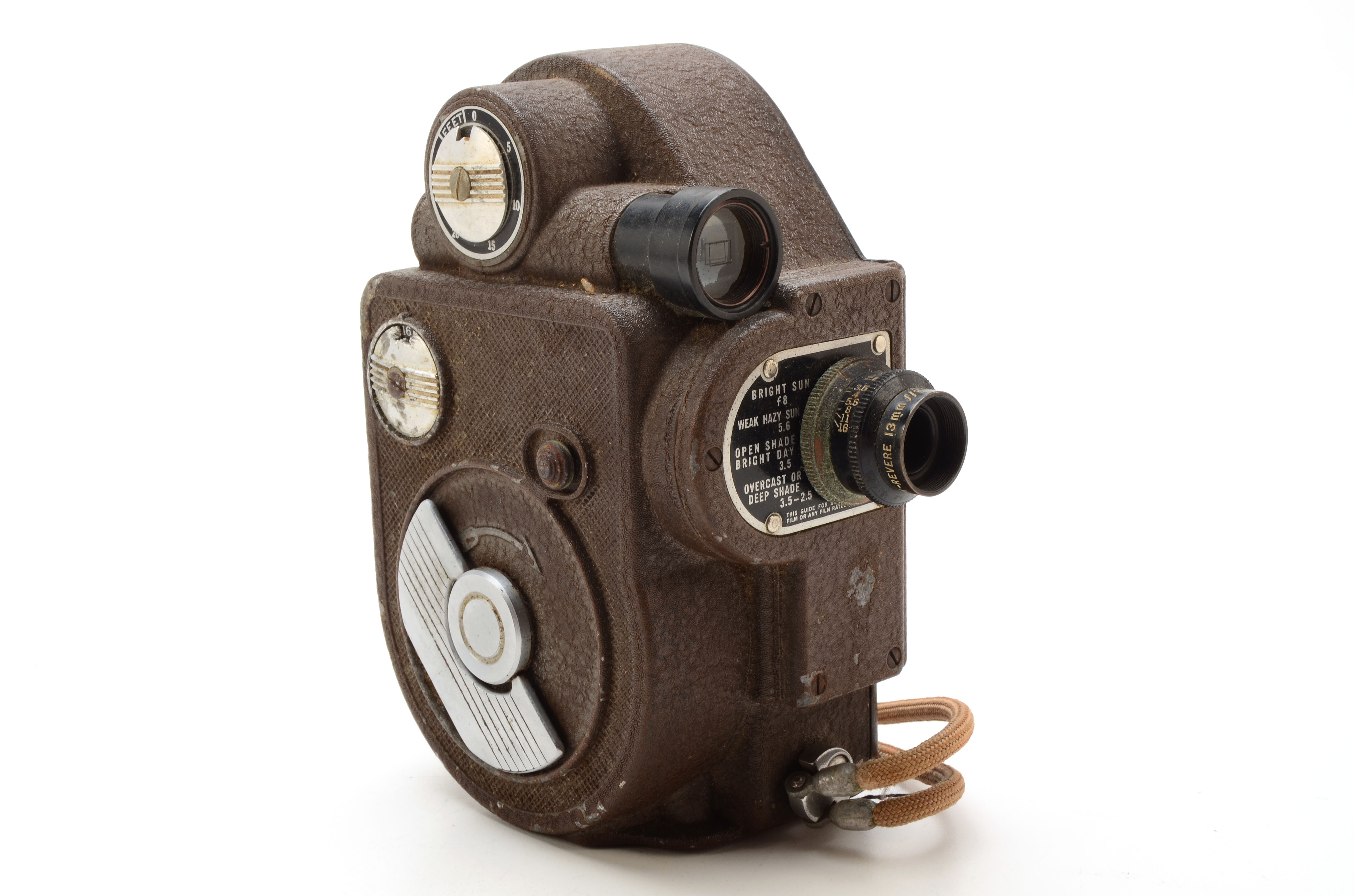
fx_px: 2139
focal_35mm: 57
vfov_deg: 23.7
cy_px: 448
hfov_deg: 35.1
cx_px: 677
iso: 100
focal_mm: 38
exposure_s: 1/160
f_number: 18
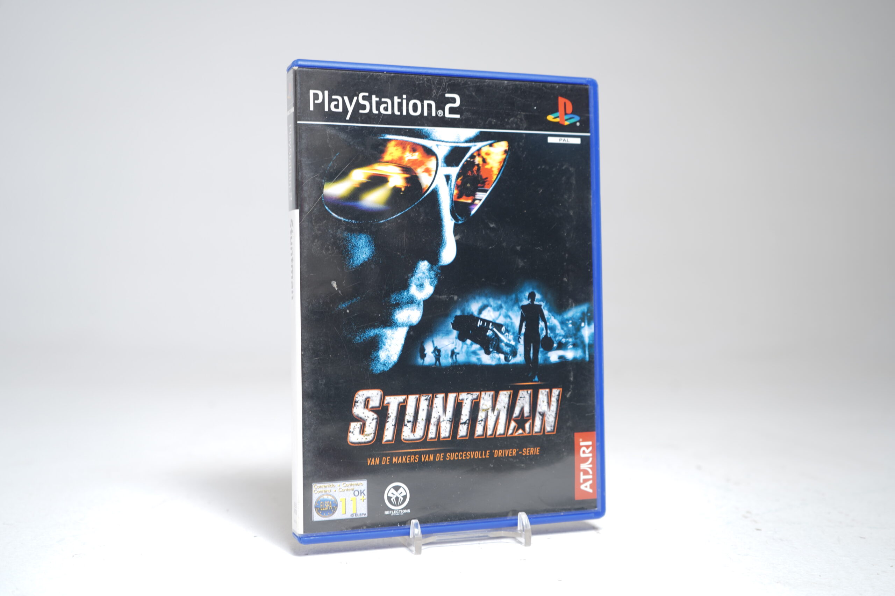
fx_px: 1044
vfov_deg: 31.9
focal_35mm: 42
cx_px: 448
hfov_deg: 46.4
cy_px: 298
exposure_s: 1/2
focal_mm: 42
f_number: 5.6
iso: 64
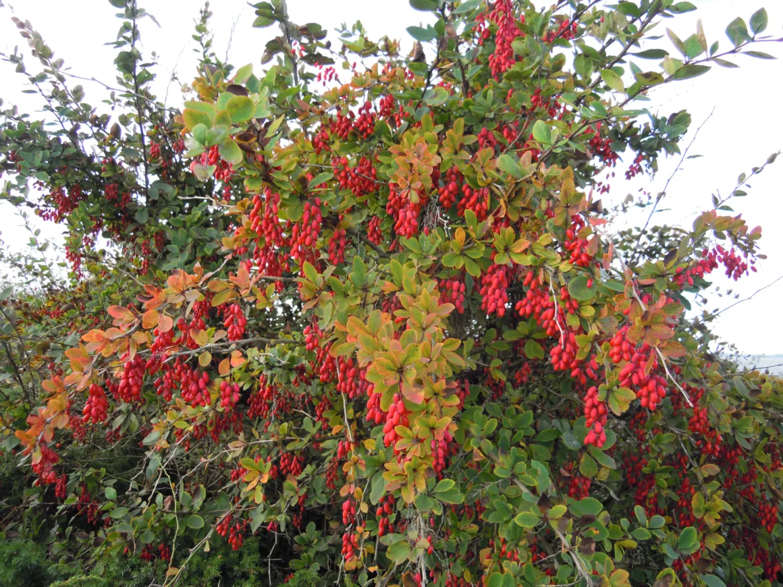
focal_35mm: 28
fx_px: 633
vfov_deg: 49.7
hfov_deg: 63.4
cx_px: 392
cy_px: 294
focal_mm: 5
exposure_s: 1/160
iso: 100
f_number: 2.7
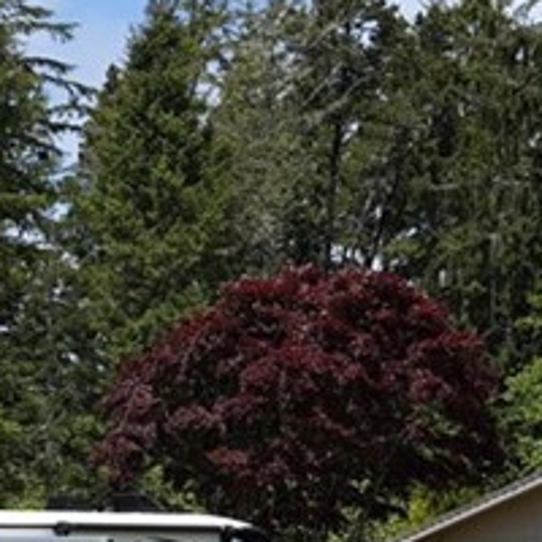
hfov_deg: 16.5
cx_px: -301
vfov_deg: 17.5
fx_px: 1683
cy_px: 634
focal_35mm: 95
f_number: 4
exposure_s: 1/1000
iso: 100
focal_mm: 14
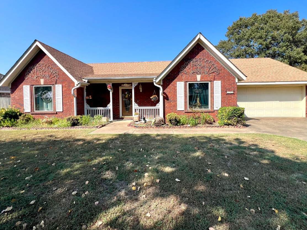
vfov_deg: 81.6
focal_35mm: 15
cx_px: 154
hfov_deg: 98.2
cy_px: 105
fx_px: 133
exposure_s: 1/1130
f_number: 1.8
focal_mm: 1.57
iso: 32
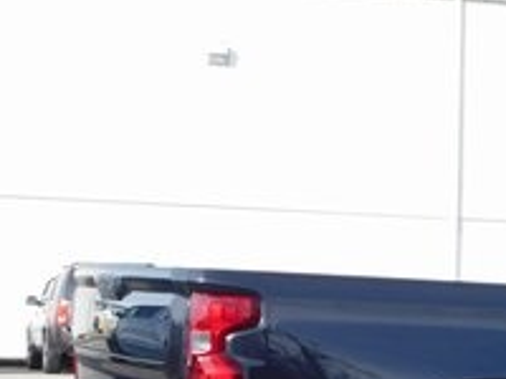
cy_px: 412
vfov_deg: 12.7
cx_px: 706
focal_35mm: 115
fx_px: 1681
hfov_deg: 16.0
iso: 125
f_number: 3.5
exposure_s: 1/500
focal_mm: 6.3
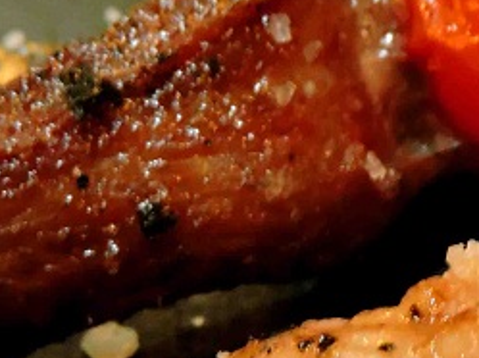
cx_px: 404
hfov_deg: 11.4
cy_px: 246
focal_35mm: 173
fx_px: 2390
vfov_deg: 8.6
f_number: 3.4
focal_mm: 7.7
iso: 800
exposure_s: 1/8
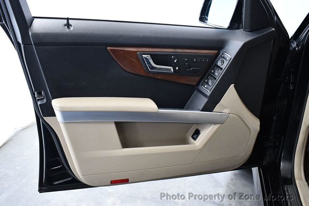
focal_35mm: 36
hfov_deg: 53.1
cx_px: 154
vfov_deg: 36.9
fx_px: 309
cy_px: 103
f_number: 3.5
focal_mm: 18
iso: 3200
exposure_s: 1/125
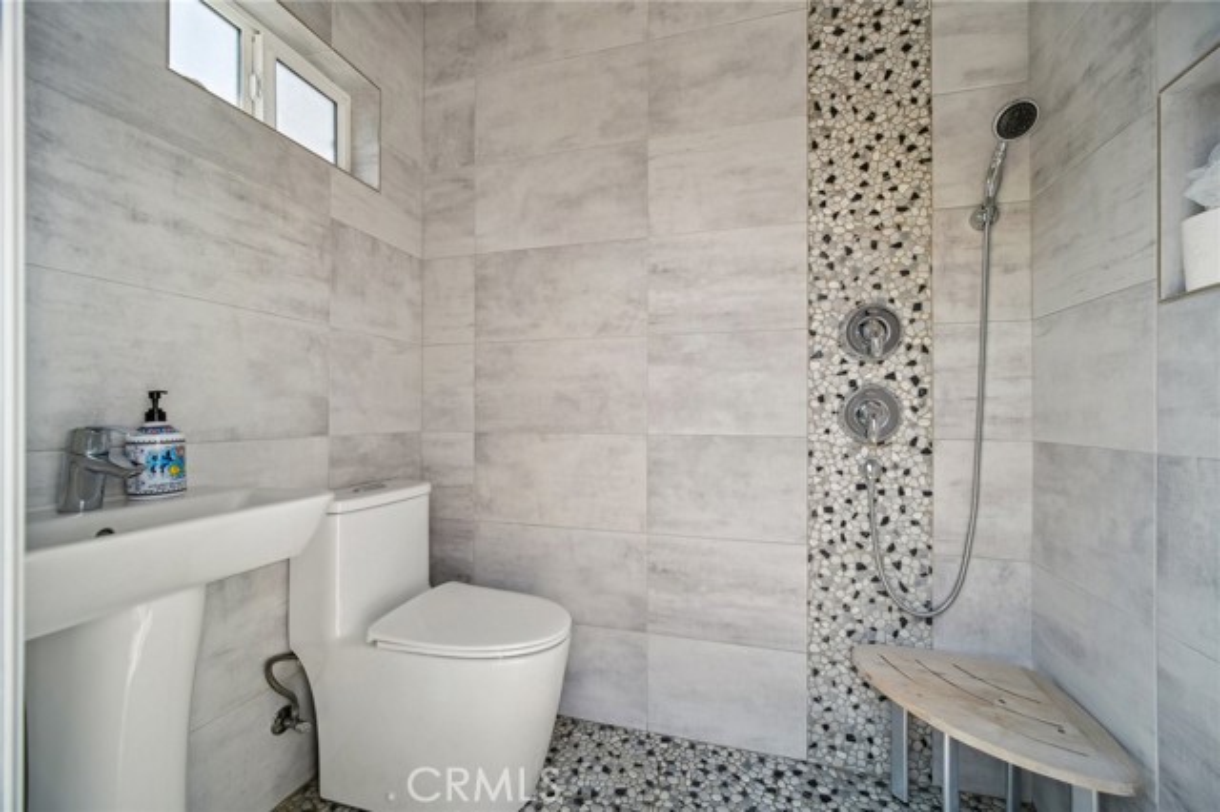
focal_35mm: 14
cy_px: 406
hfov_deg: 104.3
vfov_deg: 81.1
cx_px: 610
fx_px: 474
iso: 160
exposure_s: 1/180
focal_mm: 9
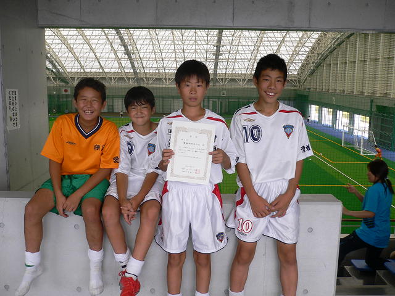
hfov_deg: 52.6
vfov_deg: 40.7
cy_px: 148
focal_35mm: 35
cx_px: 198
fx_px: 399
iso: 80
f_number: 2.8
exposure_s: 1/160
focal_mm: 5.8
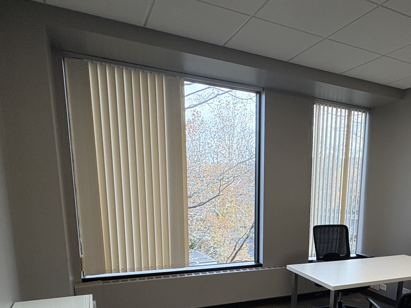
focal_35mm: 30
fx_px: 356
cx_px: 302
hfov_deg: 57.3
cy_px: 259
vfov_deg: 43.9
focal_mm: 2.22
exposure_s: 1/120
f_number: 2.2
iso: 125
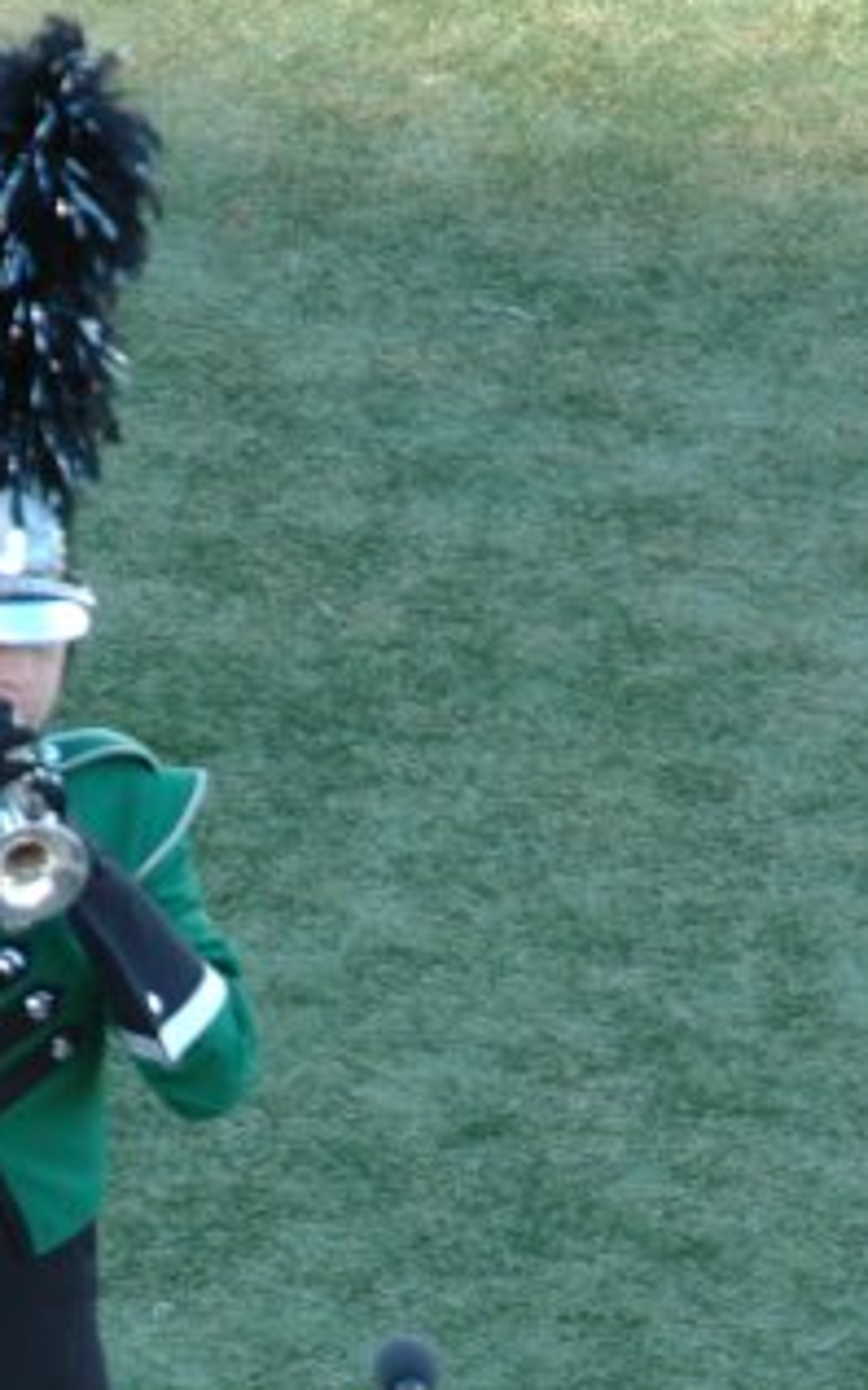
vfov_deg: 1.8
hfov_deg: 1.1
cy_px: 1219
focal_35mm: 1155
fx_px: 43736
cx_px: 169
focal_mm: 400
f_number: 5.6
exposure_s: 1/60
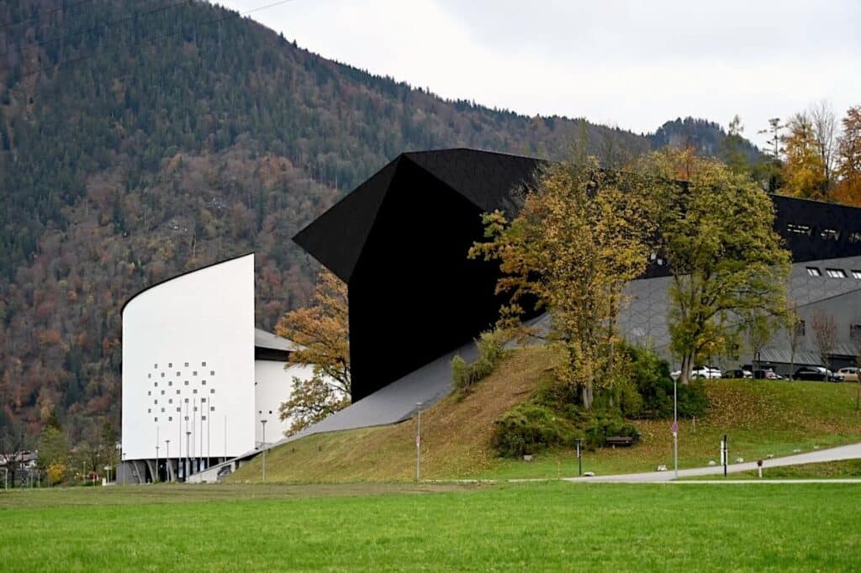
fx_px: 1674
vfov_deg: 19.4
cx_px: 430
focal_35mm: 70
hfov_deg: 28.9
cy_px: 286
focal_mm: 70
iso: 200
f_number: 4.5
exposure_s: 1/250
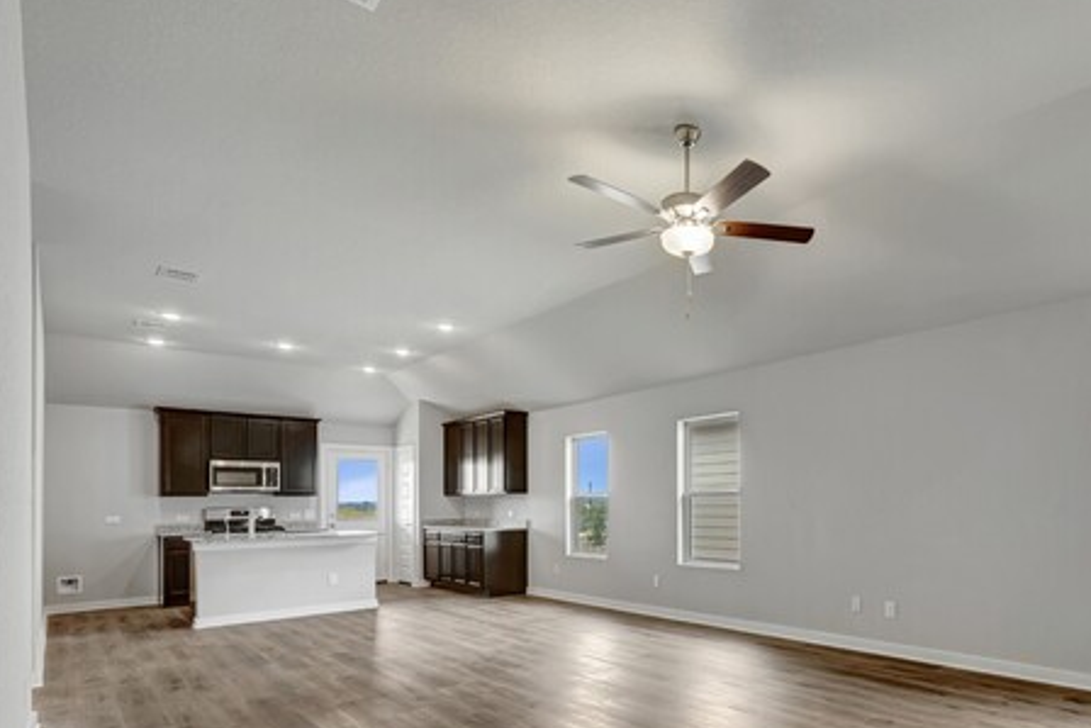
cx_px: 748
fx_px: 606
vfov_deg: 60.1
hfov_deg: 80.5
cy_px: 503
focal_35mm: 20
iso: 100
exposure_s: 1/4
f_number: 9
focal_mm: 14
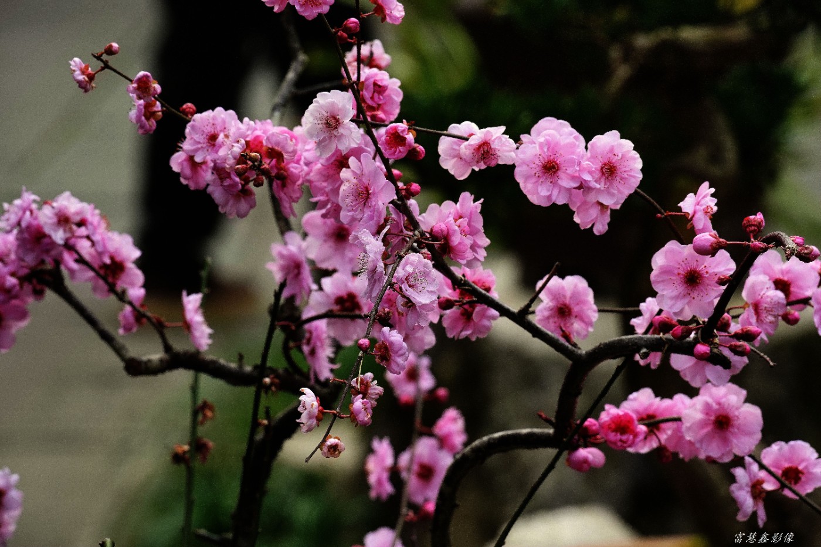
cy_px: 274
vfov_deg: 6.9
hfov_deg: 10.3
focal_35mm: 200
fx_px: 4560
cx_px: 410
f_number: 11
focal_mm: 200
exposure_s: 1/160
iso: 400
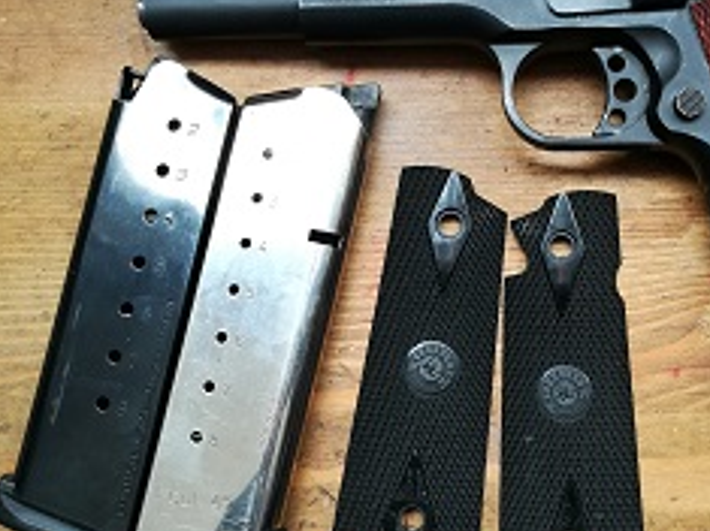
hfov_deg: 40.7
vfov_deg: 31.5
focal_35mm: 46
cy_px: 256
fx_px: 943
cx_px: 474
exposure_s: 1/50
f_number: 2.2
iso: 125
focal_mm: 4.5
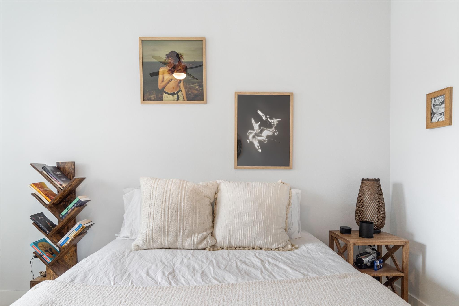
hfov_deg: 78.6
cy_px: 153
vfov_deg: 57.2
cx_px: 230
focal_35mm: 22
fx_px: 280
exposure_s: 1/6
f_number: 9
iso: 640
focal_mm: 22
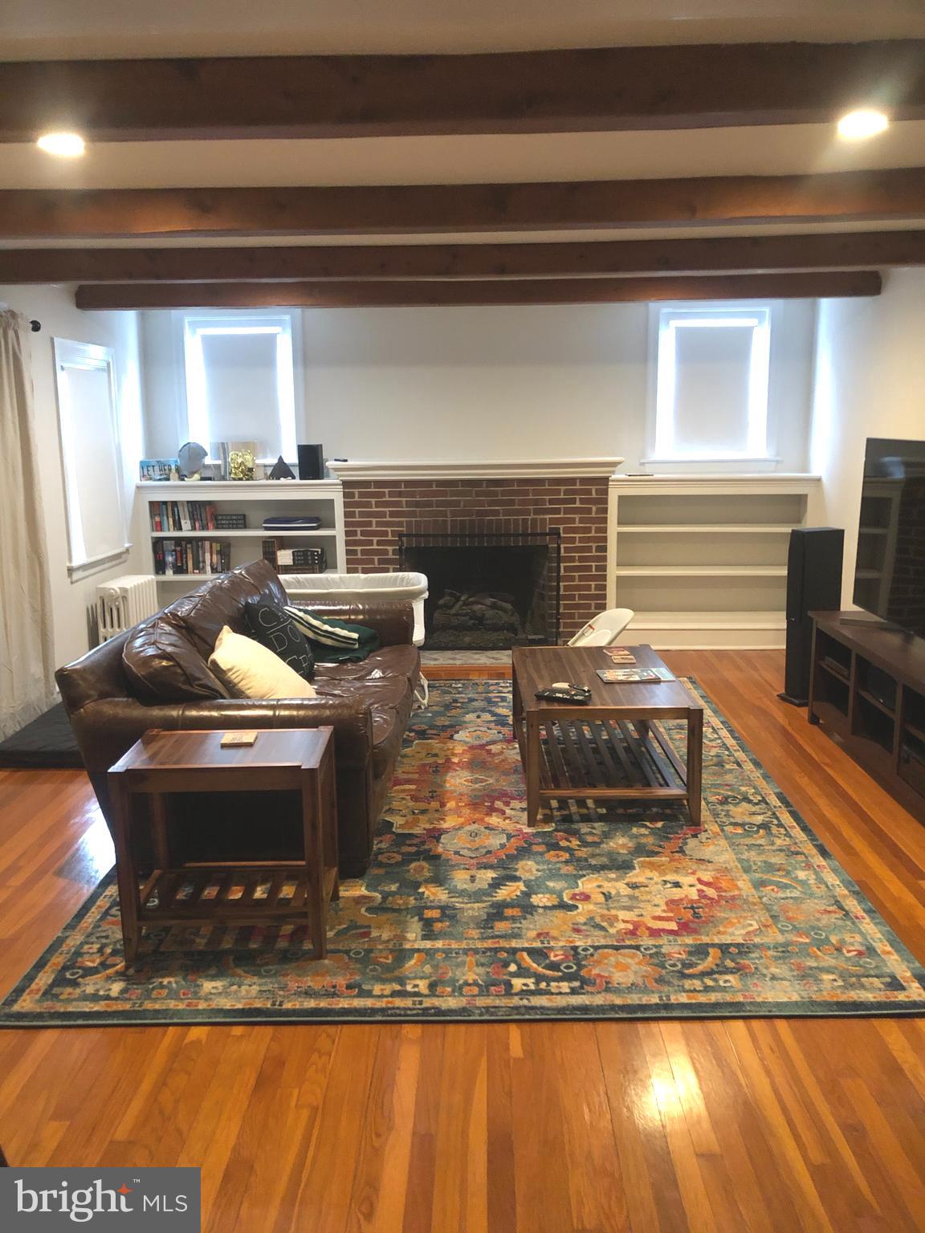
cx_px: 462
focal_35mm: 28
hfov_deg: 49.7
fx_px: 998
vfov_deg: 63.4
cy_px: 616
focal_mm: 4
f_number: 1.8
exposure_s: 1/4
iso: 100
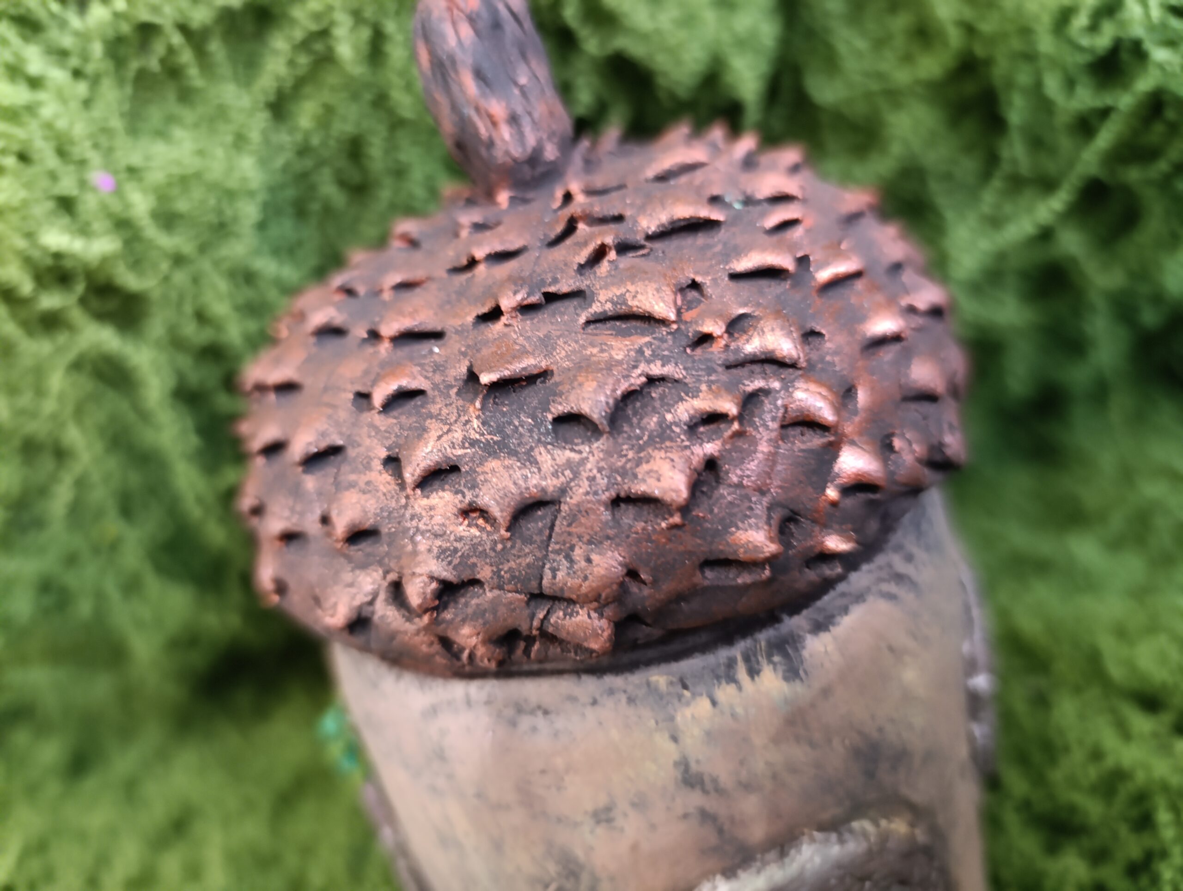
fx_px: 787
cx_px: 592
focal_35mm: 23
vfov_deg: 59.0
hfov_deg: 73.8
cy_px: 446
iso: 2000
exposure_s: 1/24
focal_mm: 6.14
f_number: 1.6
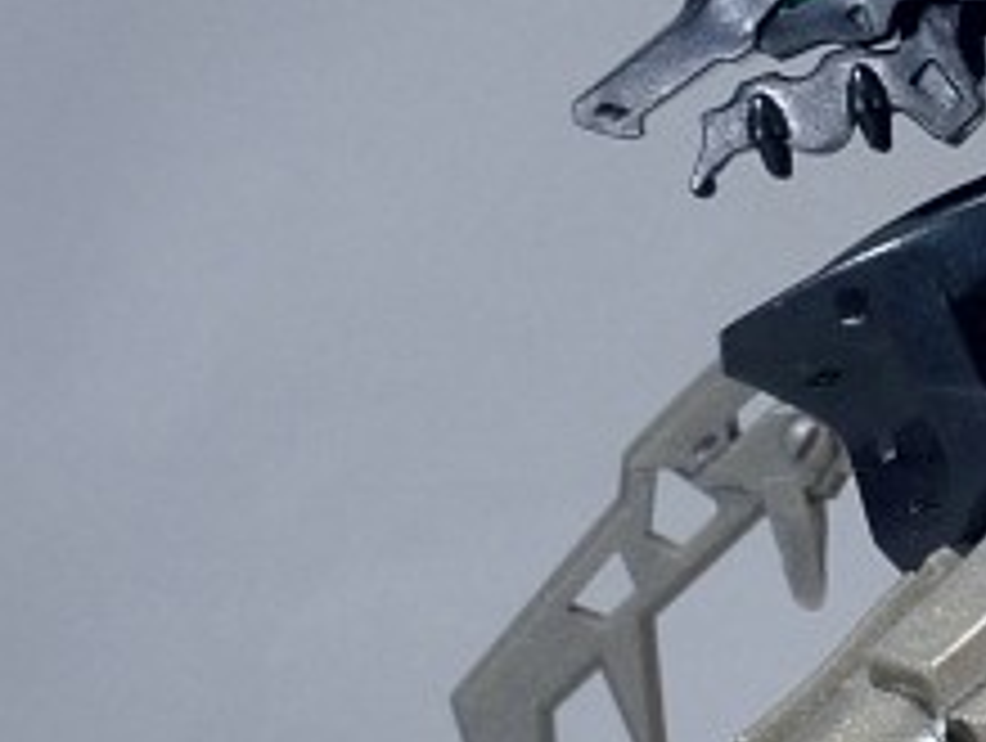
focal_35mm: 175
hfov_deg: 11.0
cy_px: 589
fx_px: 4993
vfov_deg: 8.5
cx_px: 1355
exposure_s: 1/8
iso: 200
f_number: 8
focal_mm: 10.2
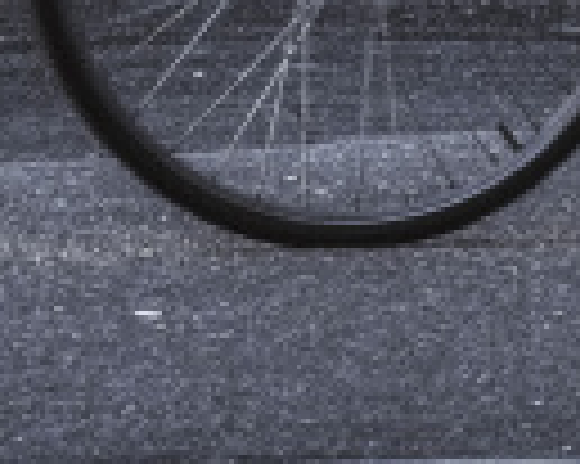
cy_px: -1266
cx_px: 576
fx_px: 53911
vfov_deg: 0.5
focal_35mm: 3143
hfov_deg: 0.6
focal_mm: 360
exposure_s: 1/250
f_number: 18
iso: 500
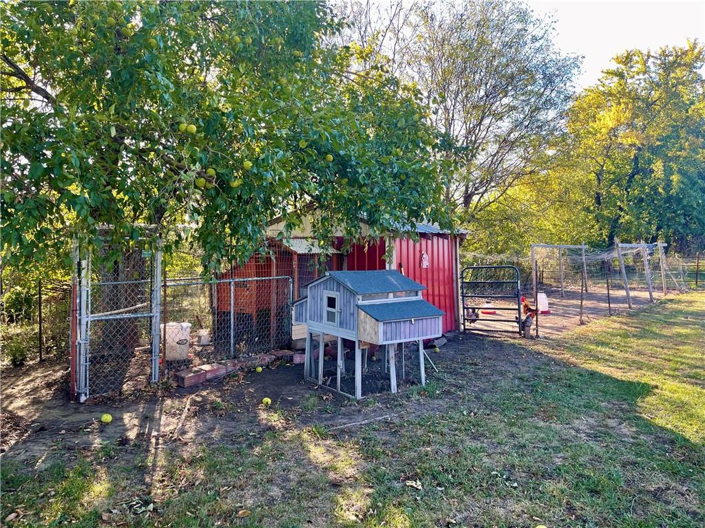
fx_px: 509
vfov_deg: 54.9
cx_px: 352
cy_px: 264
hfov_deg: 69.4
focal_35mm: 25
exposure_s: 1/147
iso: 32
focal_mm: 5.1
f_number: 1.6
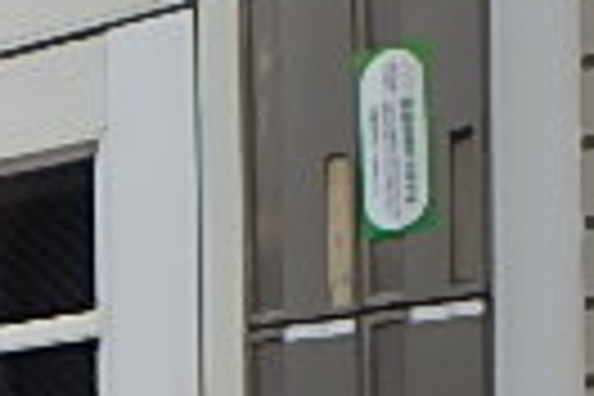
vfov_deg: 10.5
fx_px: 1914
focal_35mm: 116
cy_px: 873
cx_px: -243
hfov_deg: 16.4
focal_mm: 4
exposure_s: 1/125
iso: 125
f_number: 3.8
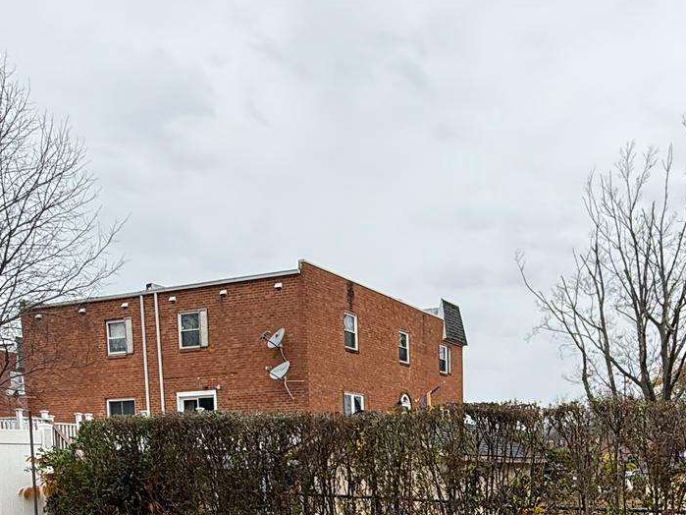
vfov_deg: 31.3
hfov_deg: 44.9
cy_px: 562
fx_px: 812
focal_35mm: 41
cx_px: 470
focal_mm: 2.22
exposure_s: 1/155
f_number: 2.2
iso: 50
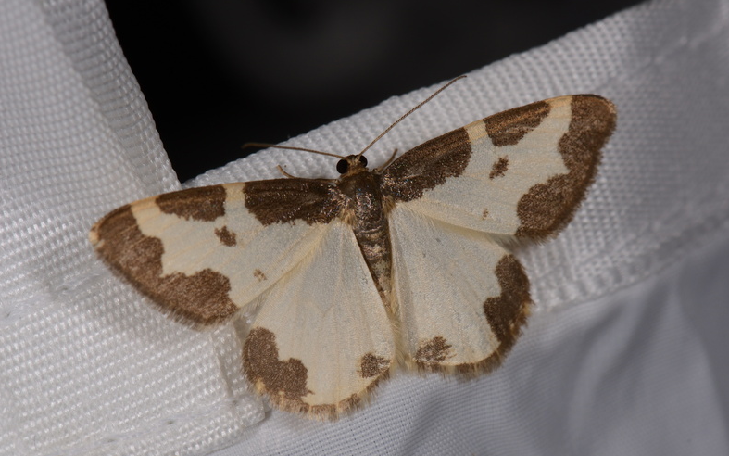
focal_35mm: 131
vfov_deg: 10.0
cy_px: 223
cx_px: 365
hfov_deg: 16.0
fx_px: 2593
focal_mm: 85
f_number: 22
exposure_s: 1/60
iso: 100
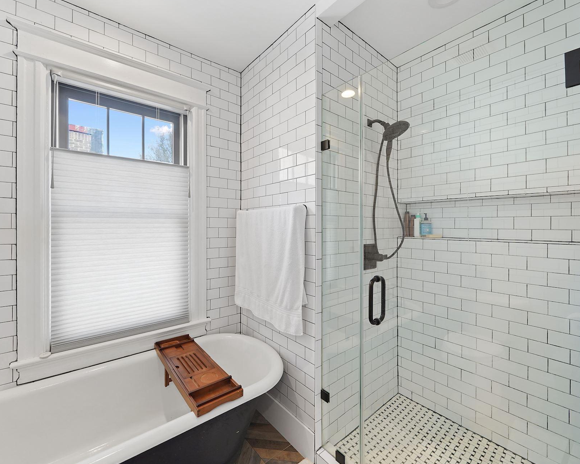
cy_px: 229
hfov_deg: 100.3
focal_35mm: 14
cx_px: 259
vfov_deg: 88.0
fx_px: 240
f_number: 10
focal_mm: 12
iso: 800
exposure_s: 1/2.5
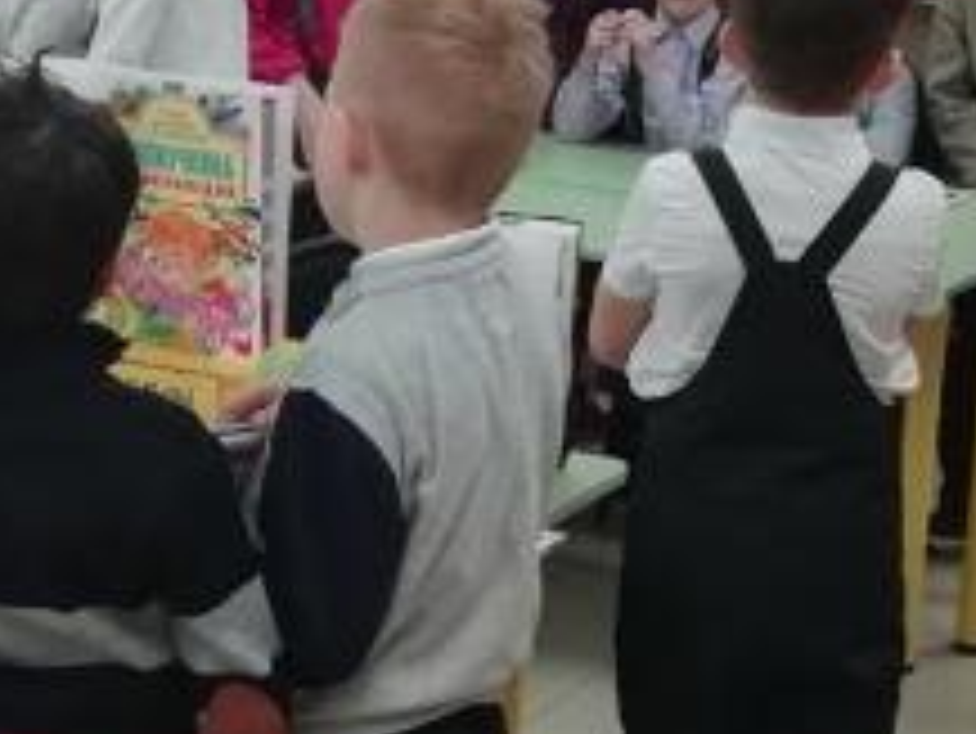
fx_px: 2990
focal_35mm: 106
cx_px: 265
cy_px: 225
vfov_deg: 13.9
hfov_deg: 18.4
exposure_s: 1/50
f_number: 2.2
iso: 64
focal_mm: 3.46
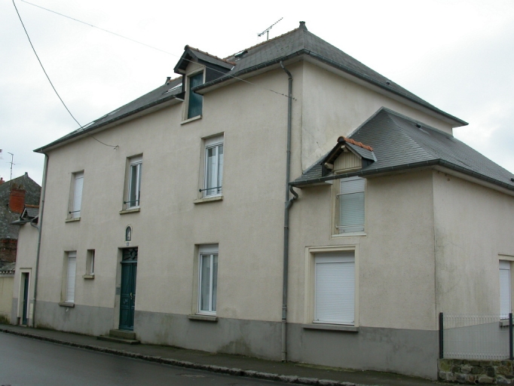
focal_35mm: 38
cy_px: 193
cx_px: 257
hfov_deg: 49.0
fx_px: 564
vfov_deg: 37.7
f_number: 4.7
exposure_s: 1/151
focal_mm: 7.85
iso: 100
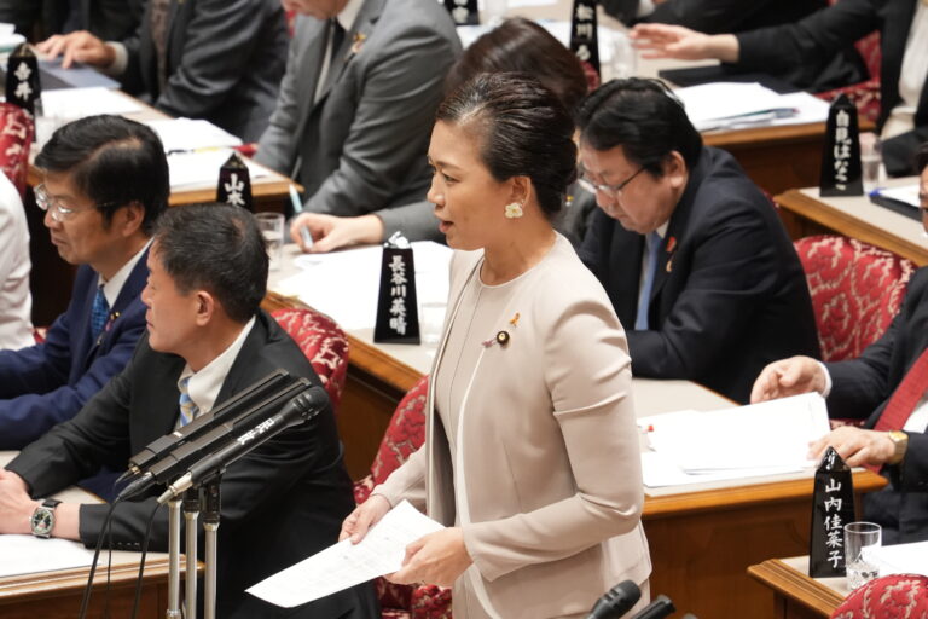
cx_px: 464
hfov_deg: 7.3
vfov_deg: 4.9
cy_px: 310
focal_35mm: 282
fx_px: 7269
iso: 3200
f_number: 5.6
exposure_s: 1/100
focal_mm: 188
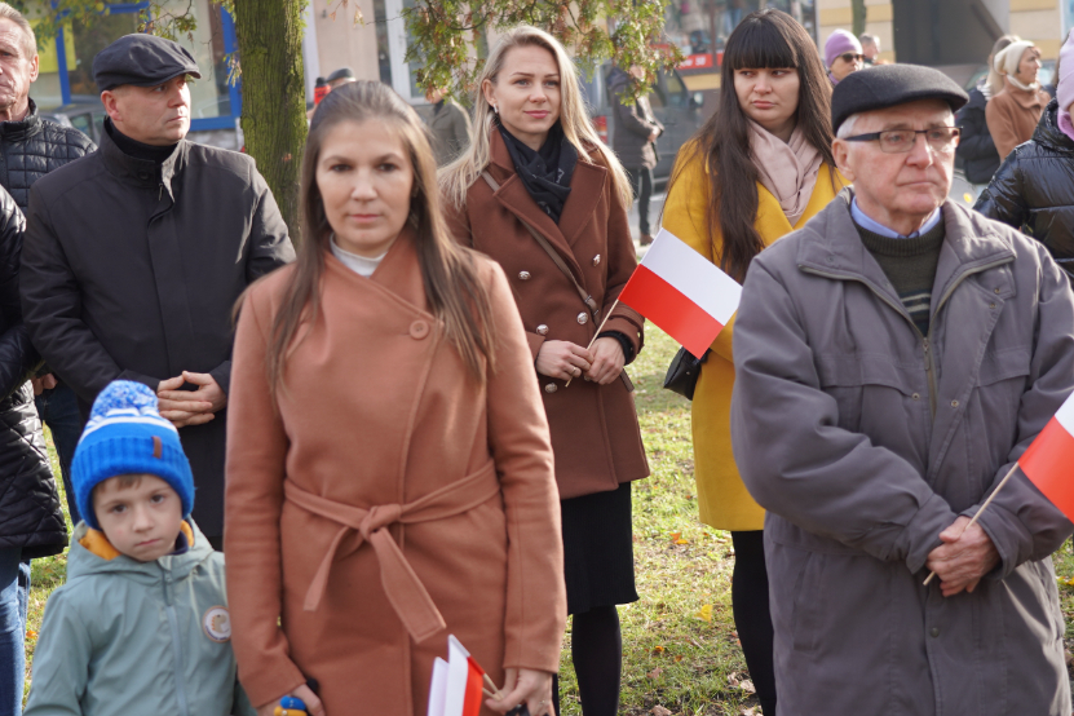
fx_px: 2148
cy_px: 413
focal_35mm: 72
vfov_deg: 18.9
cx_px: 646
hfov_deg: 28.0
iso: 125
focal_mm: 46
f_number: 4
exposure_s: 1/160
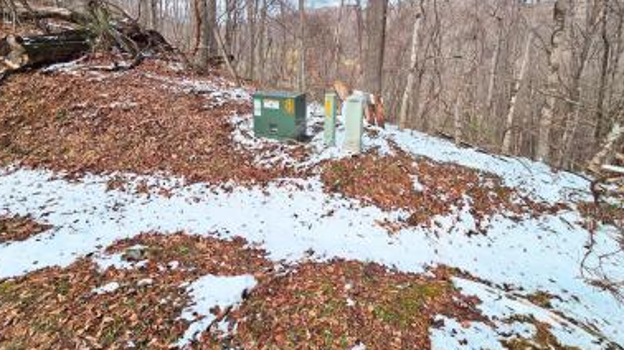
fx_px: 248
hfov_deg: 103.0
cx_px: 307
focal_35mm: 15
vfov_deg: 68.1
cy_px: 112
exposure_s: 1/994
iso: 50
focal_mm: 2.2
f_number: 2.2
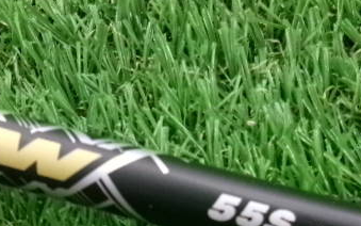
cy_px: 220
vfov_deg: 22.4
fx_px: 551
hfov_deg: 36.2
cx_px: 206
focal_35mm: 56
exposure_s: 1/34
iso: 800
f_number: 3.9
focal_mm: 5.1
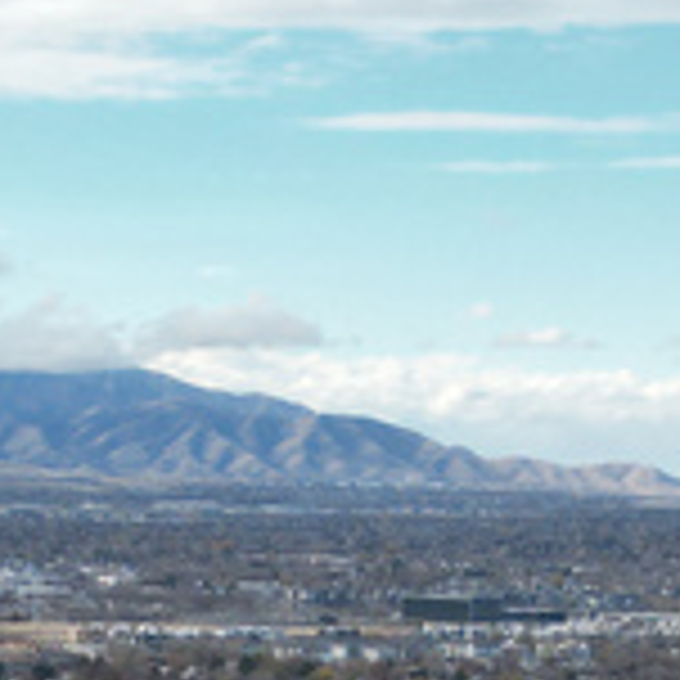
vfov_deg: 10.8
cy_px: 1450
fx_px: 3200
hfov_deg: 12.1
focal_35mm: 144
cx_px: 284
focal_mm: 6.72
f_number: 1.7
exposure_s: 1/2000
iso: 160
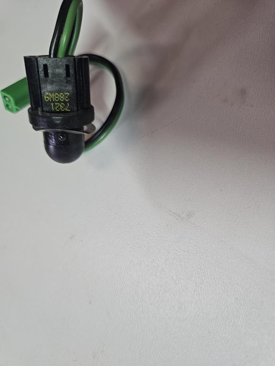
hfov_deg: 58.9
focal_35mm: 23
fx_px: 244
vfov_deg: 73.9
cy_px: 183
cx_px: 138
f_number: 1.8
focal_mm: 5.4
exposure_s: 1/100
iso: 400
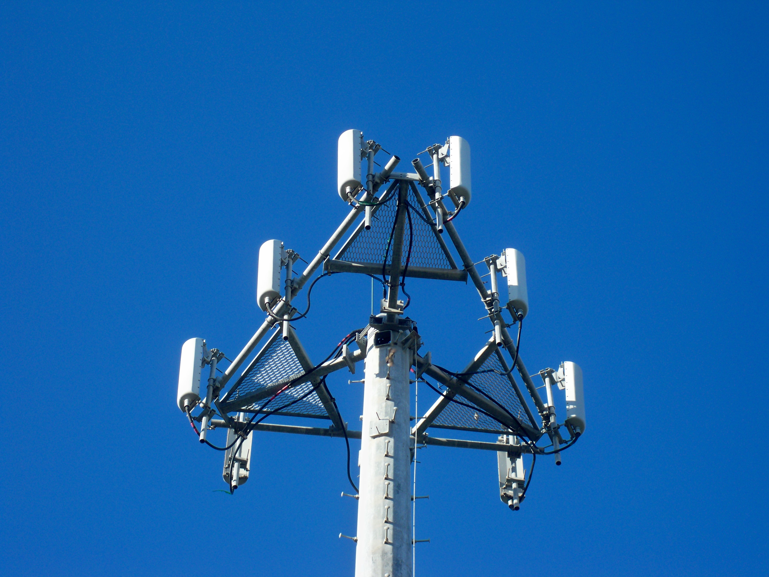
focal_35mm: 105
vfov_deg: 14.1
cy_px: 288
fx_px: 2333
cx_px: 384
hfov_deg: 18.7
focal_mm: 18.8
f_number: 5.7
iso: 80
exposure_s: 1/160
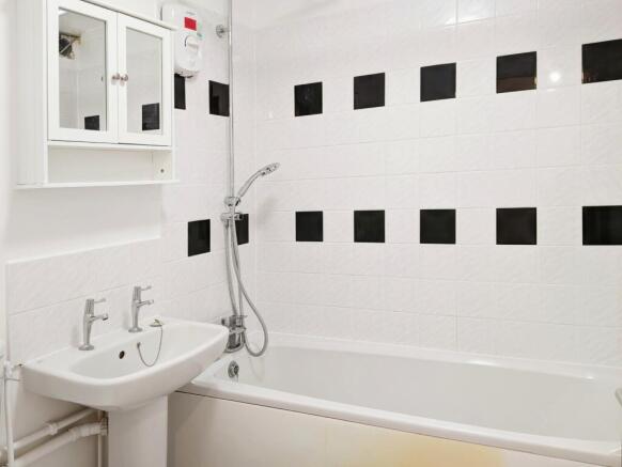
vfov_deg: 51.4
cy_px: 234
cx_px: 311
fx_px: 485
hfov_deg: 65.3
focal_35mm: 27
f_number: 1.8
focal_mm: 4.44
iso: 84
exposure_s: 1/33.3
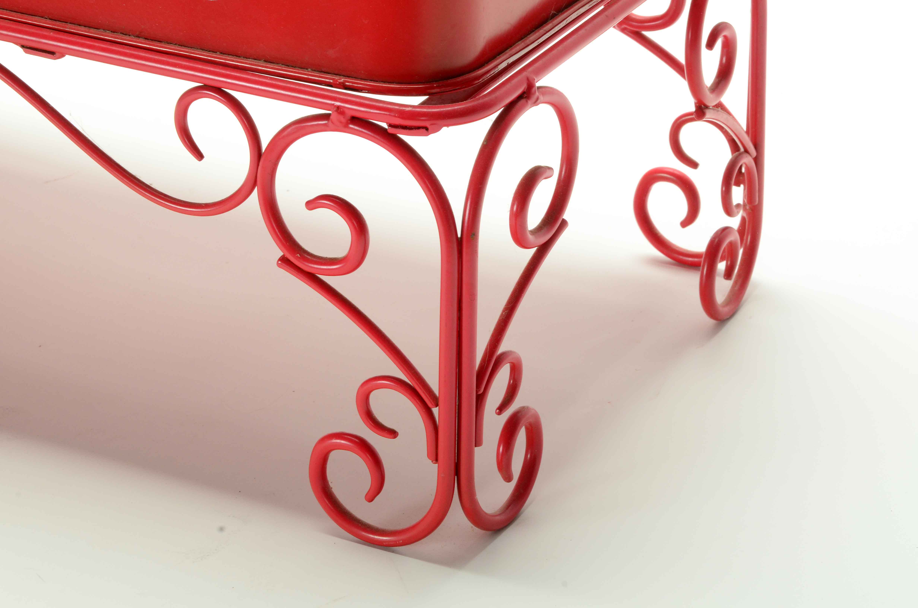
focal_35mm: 128
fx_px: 3245
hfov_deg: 16.1
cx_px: 459
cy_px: 304
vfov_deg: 10.7
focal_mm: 85
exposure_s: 1/160
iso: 400
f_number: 18
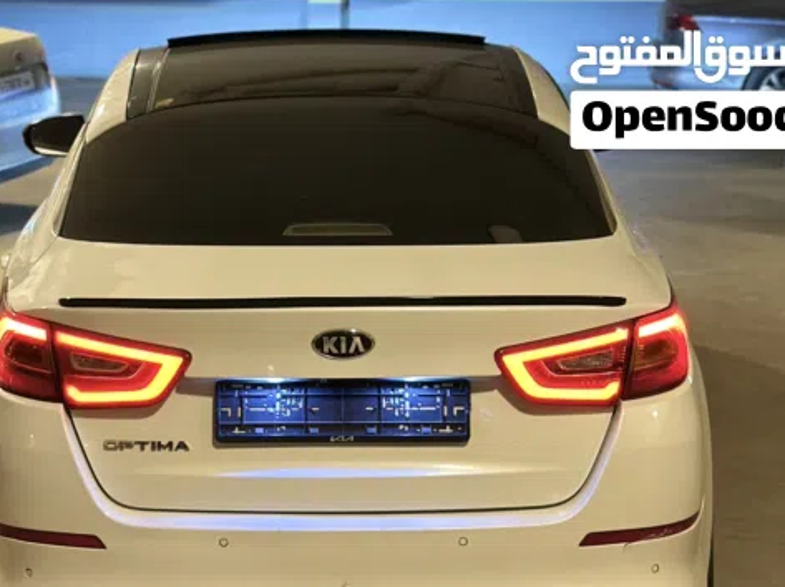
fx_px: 1473
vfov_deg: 22.5
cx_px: 320
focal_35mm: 65
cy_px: 388
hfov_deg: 29.8
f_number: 1.78
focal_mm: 6.86
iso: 400
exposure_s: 1/51
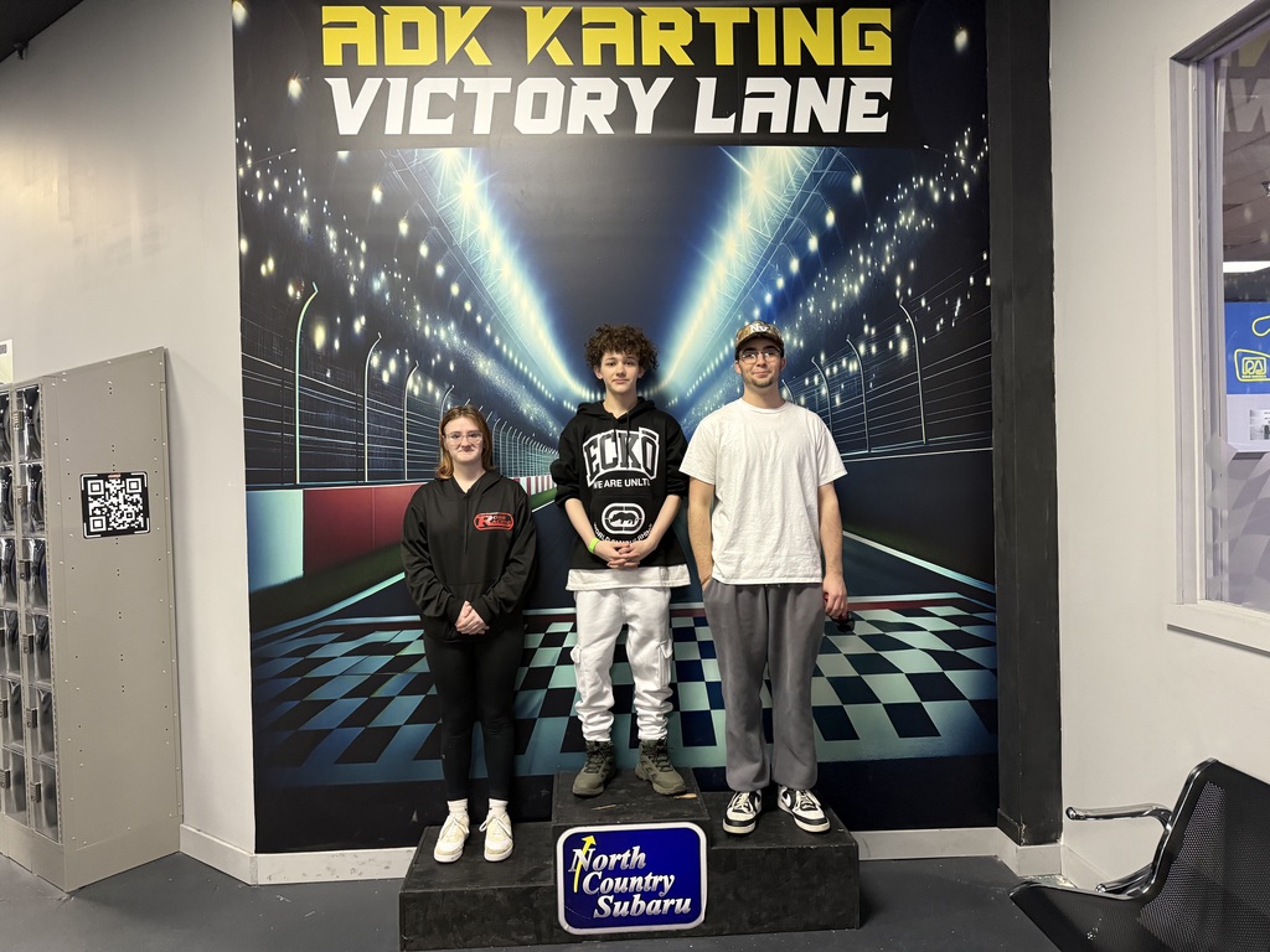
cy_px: 476
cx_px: 635
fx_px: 881
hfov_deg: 71.6
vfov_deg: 56.8
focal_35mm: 24
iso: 500
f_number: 1.78
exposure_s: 1/50
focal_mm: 6.76
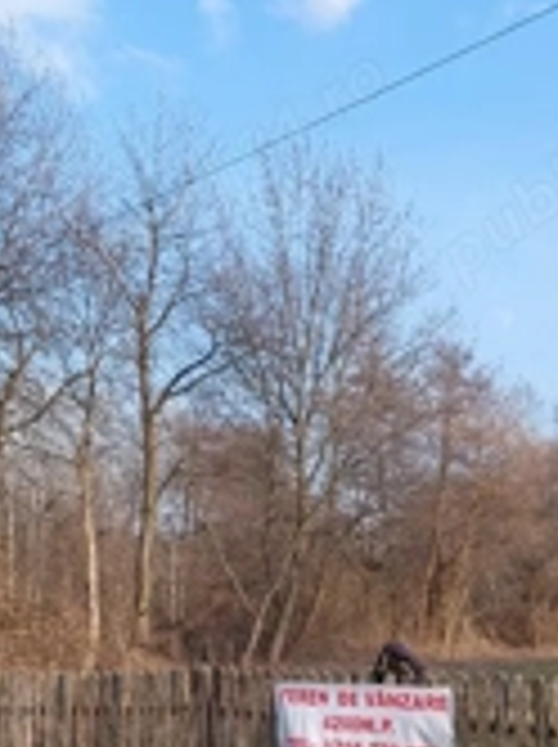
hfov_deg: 25.1
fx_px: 1250
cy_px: 572
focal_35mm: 58
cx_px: 328
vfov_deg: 32.6
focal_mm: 5.23
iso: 40
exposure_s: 1/769
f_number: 1.8
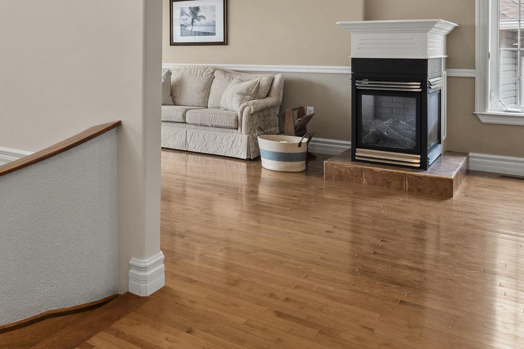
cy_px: 64
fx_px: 509
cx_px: 13
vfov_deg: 36.4
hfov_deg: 46.6
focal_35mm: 35
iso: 500
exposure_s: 1/4
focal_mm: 10
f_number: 10
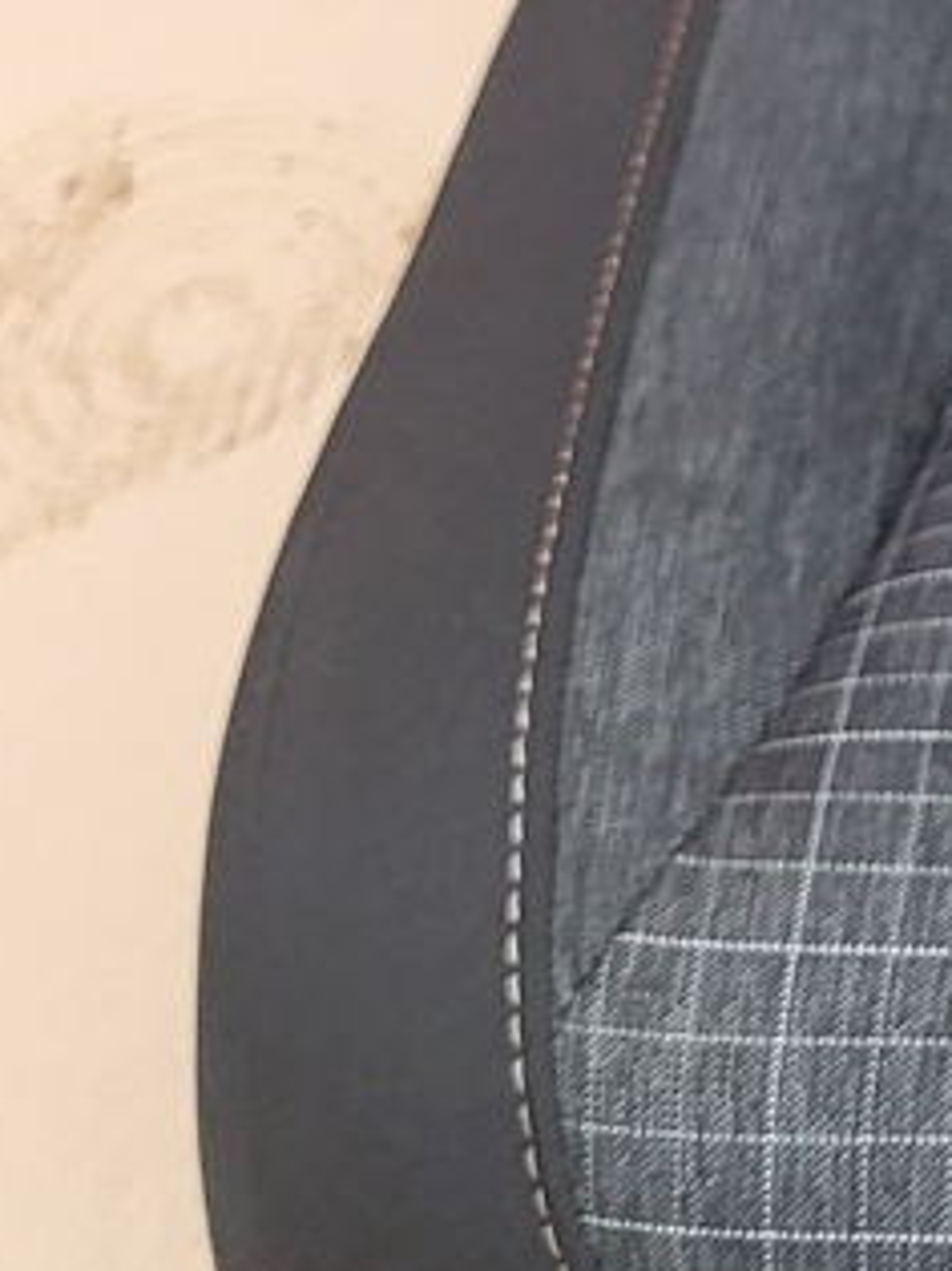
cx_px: 2005
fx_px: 4844
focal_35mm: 132
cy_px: -809
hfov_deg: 10.2
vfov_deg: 13.8
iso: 200
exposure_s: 1/100
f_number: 1.8
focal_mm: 5.4
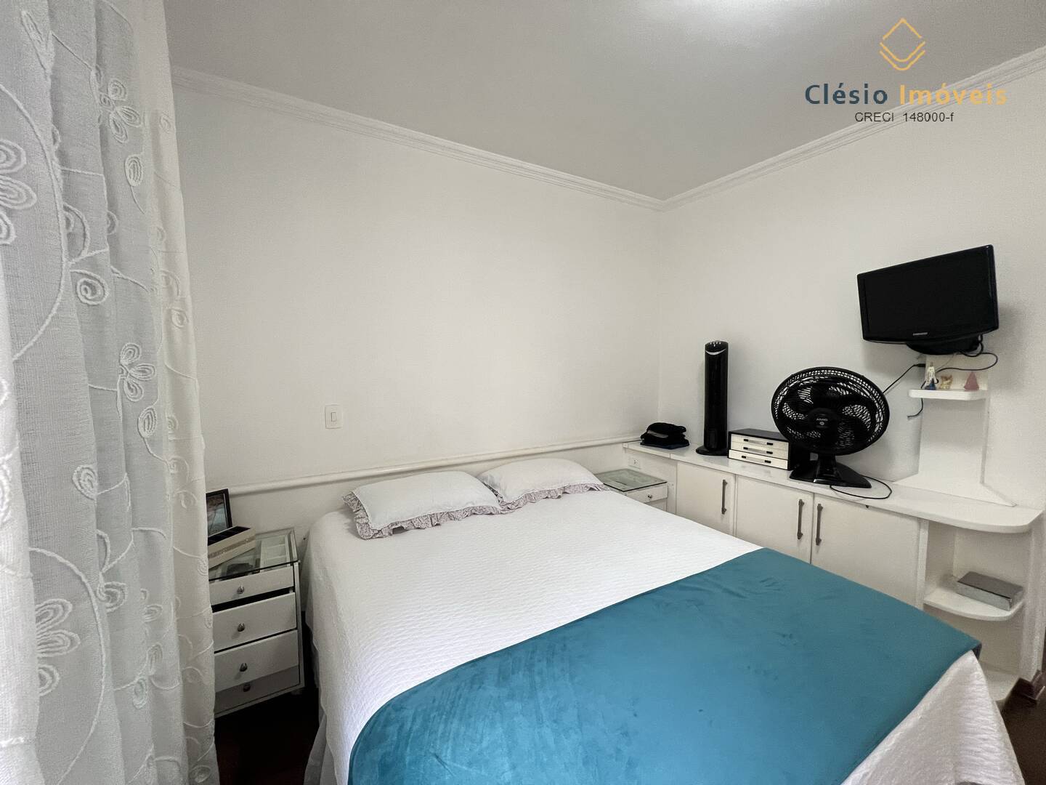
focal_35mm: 13
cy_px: 392
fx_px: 393
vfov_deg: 89.9
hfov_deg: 106.2
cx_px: 523
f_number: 1.8
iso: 250
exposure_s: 1/66
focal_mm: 1.57
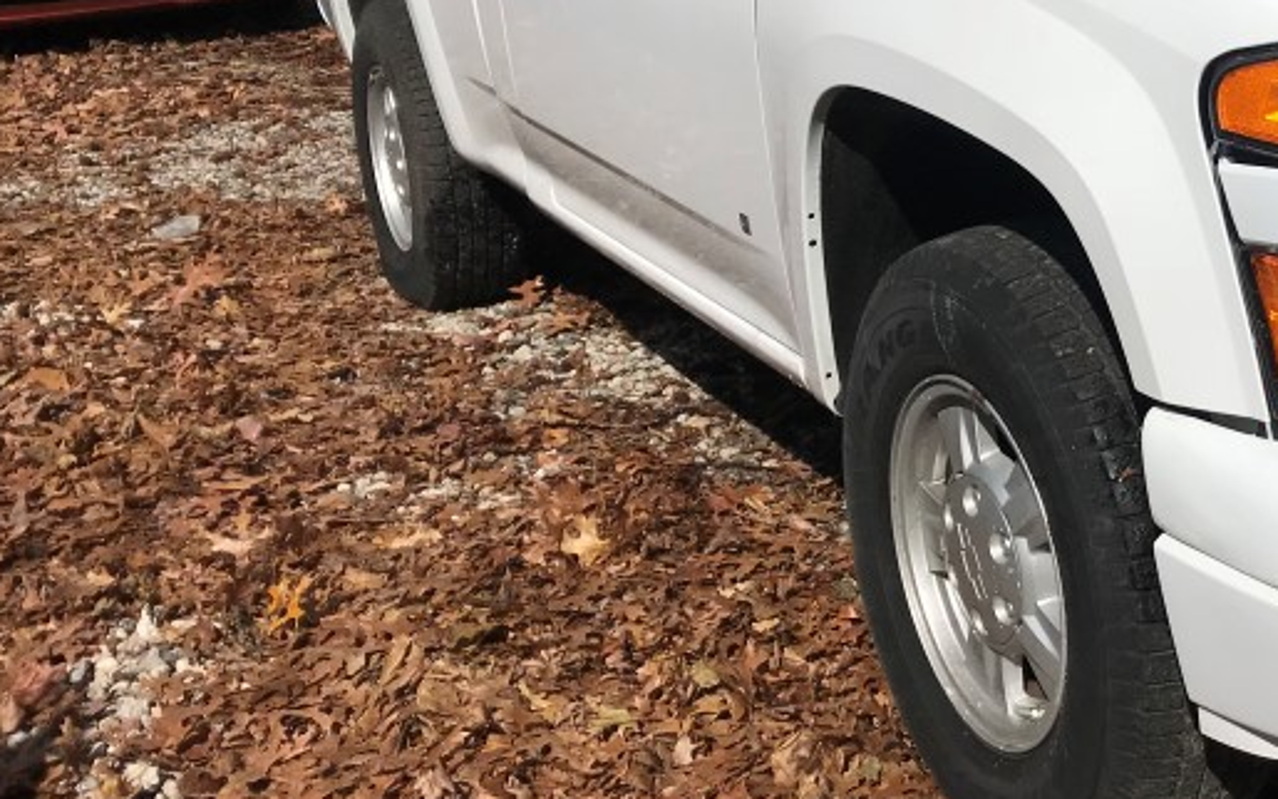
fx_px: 2055
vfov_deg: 21.7
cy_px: 151
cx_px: 1251
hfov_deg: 32.1
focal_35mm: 59
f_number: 1.8
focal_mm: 3.99
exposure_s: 1/7407
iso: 25
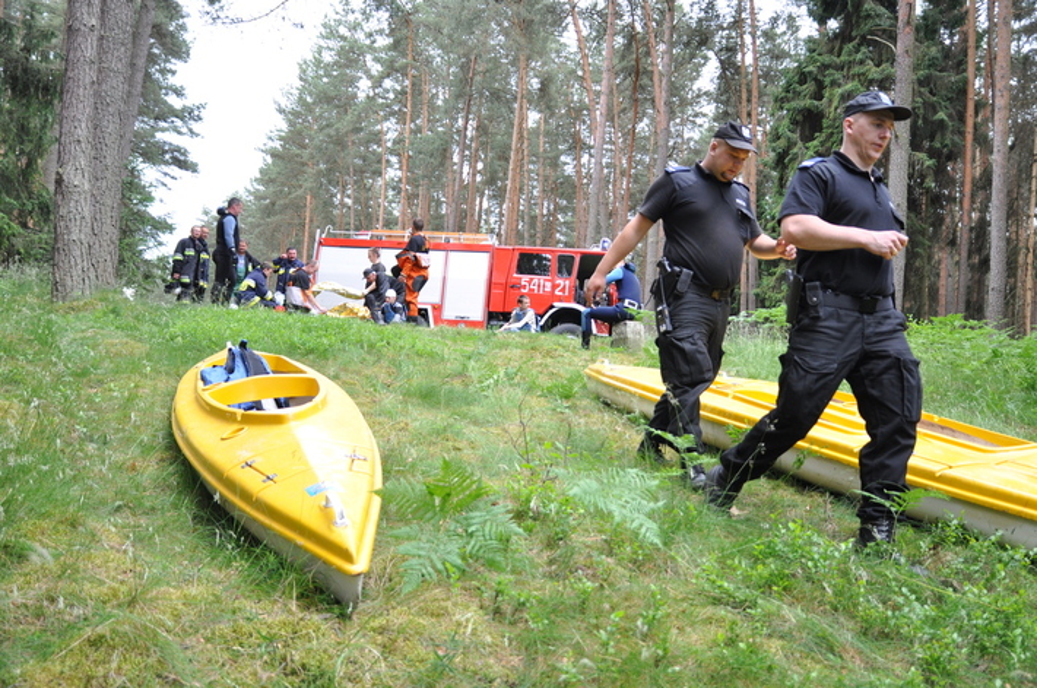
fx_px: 1035
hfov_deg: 53.2
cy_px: 344
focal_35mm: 36
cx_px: 518
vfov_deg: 36.8
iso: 500
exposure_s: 1/400
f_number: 3
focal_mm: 24
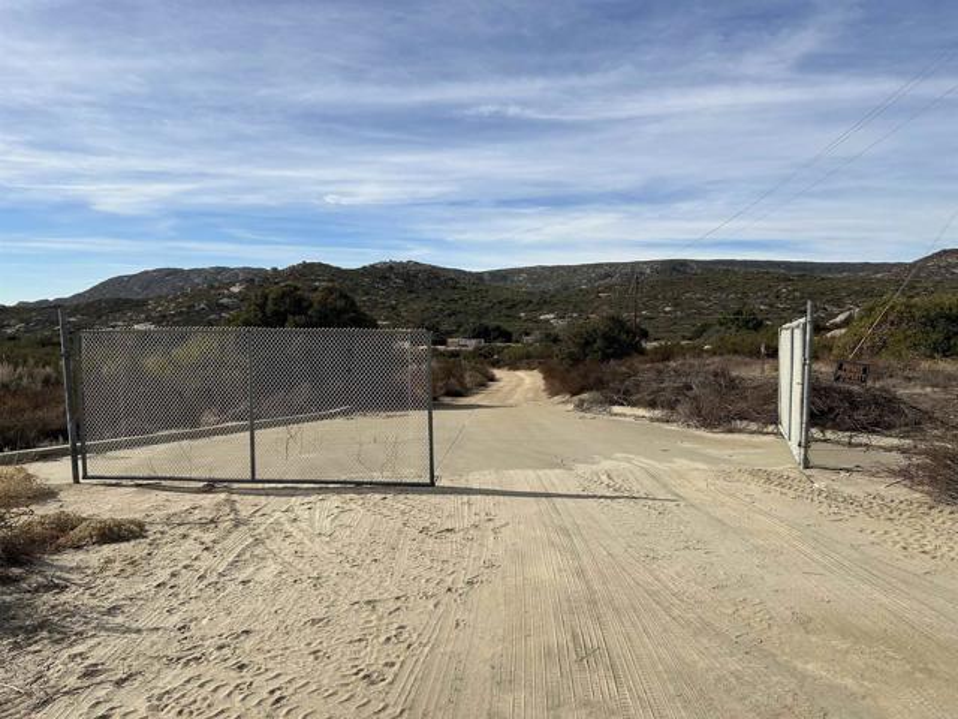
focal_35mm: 26
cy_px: 360
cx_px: 479
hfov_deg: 67.3
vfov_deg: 53.1
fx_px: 720
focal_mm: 5.7
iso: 50
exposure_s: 1/7463
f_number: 1.5
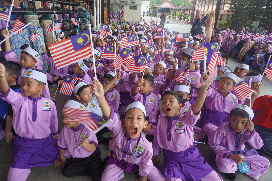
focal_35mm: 24
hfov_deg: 73.7
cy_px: 90
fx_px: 181
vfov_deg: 53.1
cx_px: 136
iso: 500
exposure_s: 1/160
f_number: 4
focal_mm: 16
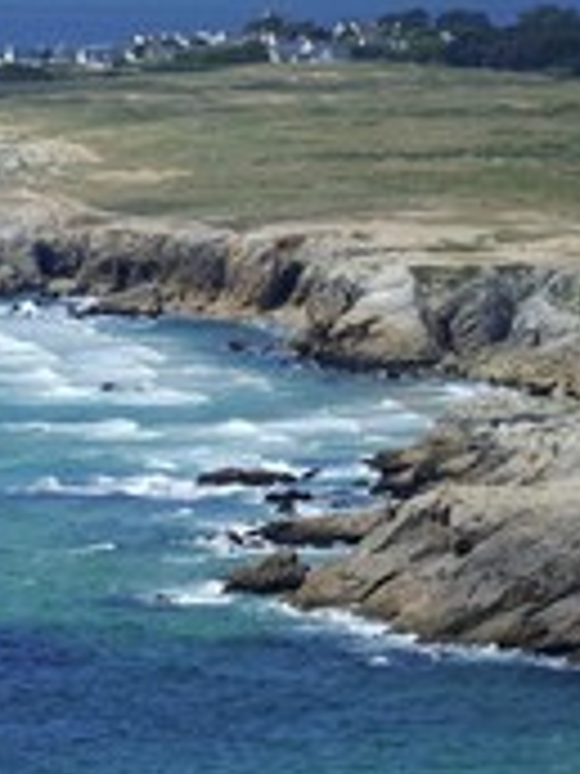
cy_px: 216
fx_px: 7864
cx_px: 25
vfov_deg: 5.6
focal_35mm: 352
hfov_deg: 4.2
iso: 400
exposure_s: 1/1000
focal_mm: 150
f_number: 11
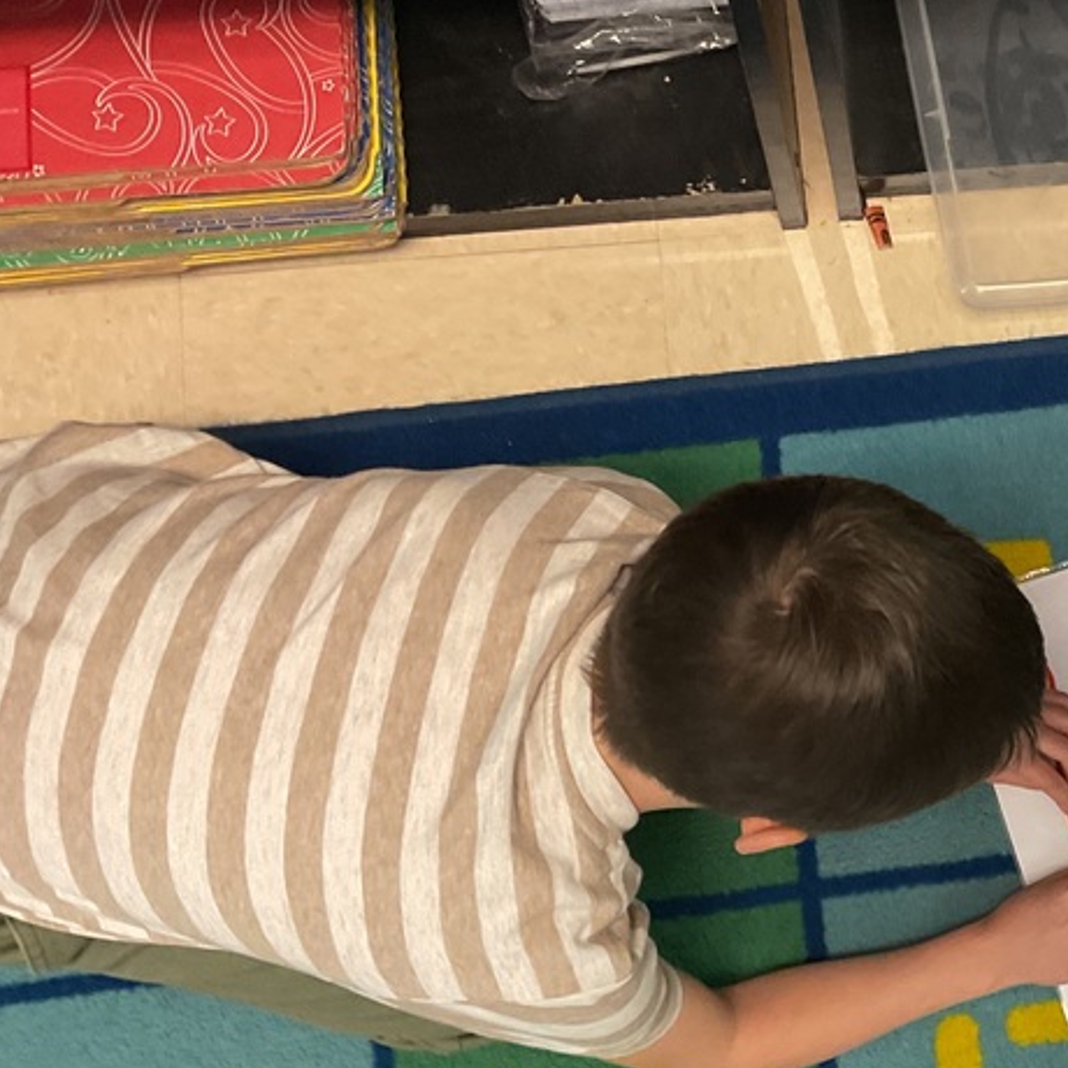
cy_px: 708
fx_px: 1990
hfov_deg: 27.9
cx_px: 1110
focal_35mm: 57
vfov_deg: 29.8
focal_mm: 3
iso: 160
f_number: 1.8
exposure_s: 1/60
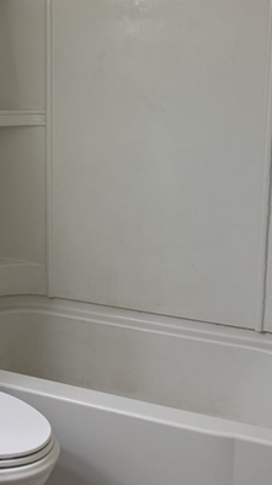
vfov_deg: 40.3
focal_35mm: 51
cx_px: 11
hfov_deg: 22.7
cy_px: 181
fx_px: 655
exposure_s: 1/120
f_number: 1.78
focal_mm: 6.76
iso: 125
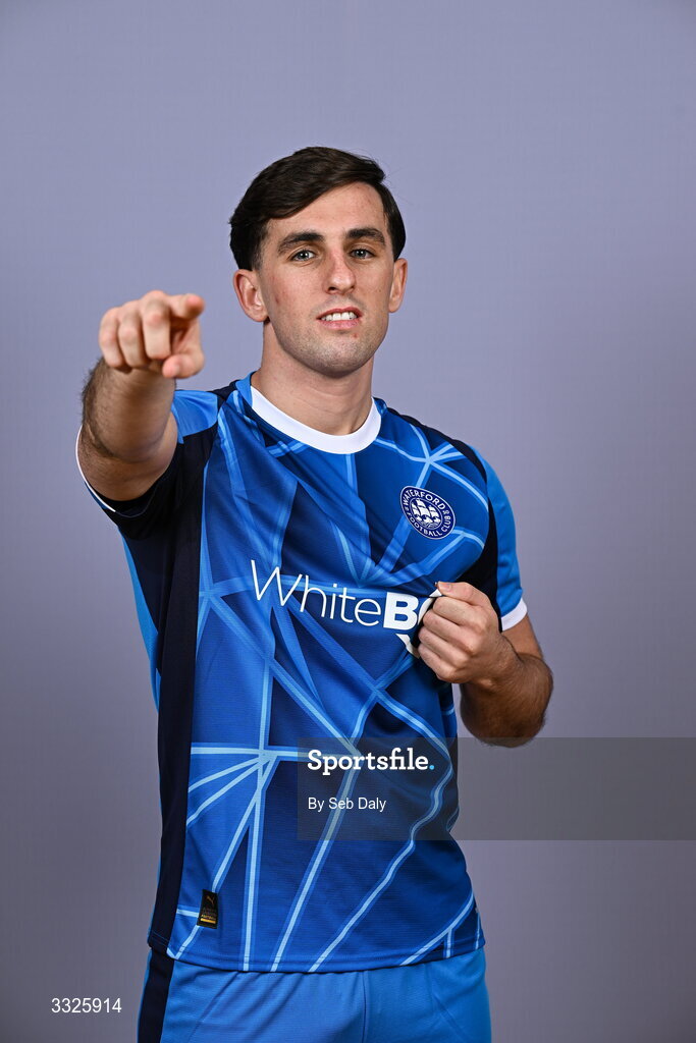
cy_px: 522
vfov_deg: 18.6
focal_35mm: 110
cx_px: 348
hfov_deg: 12.5
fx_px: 3189
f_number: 5.6
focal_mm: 110
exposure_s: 1/200
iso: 125
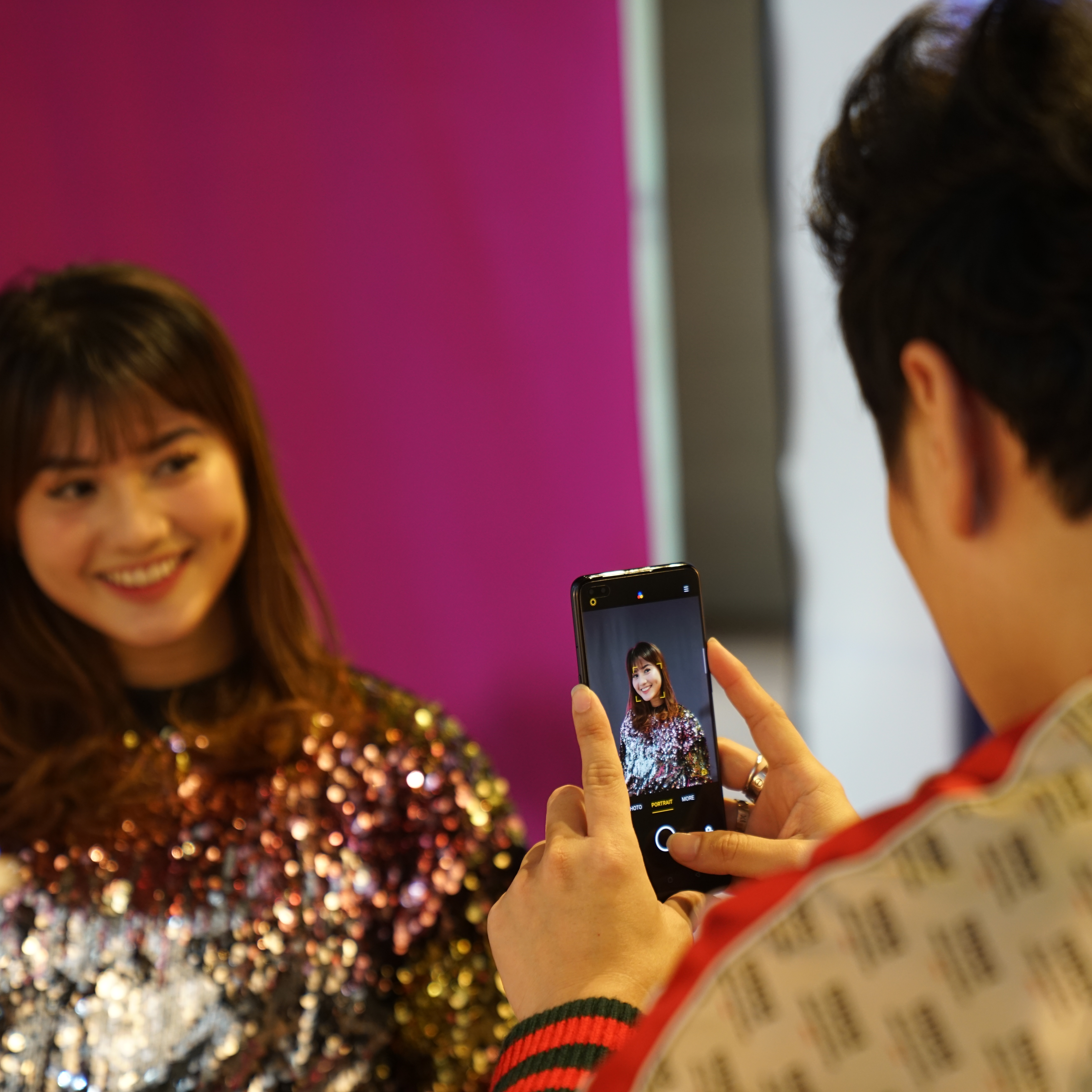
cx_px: 510
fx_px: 3212
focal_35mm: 90
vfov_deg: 19.3
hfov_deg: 19.3
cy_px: 542
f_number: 3.2
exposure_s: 1/125
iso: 800
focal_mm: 70
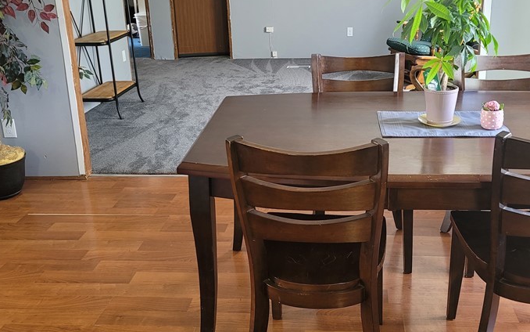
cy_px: 120
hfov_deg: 49.1
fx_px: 578
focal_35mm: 40
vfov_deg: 31.8
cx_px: 306
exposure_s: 1/40
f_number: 1.8
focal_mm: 7
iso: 320
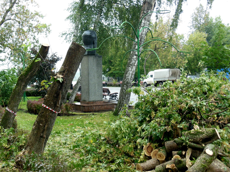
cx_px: 115
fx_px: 346
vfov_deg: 28.0
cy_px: 86
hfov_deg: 36.8
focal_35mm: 52
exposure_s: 1/80
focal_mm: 9.3
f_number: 4.7
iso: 400
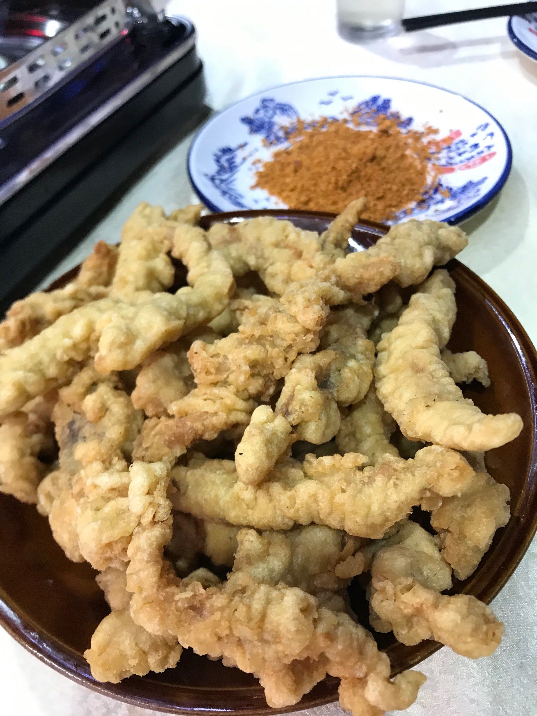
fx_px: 579
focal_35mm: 28
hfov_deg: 49.8
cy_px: 358
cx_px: 268
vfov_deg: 63.4
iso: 40
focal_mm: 3.99
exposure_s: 1/30
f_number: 1.8
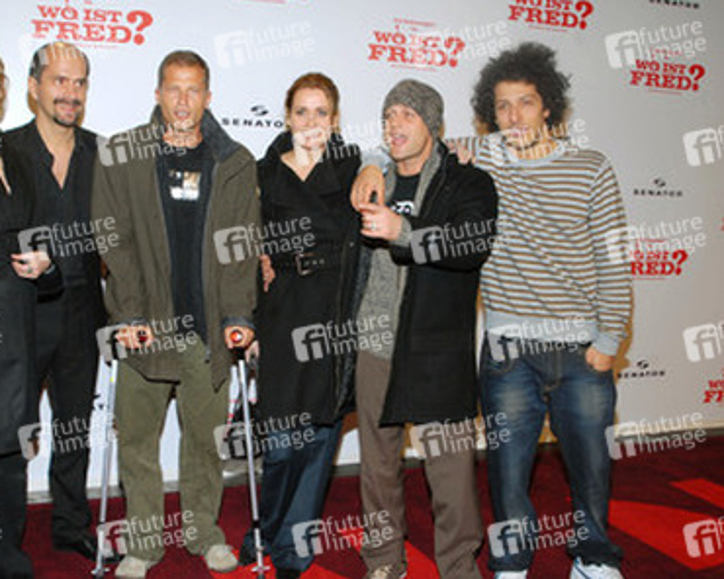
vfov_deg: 36.5
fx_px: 879
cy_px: 290
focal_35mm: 41
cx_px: 288
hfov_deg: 44.5
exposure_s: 1/250
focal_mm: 24
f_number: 10
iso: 400
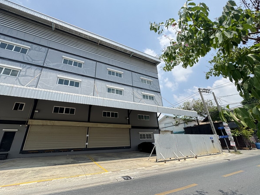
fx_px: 113
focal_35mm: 15
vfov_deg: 81.8
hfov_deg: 98.0
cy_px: 95
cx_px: 122
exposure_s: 1/1198
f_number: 2.2
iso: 50
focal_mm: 2.22
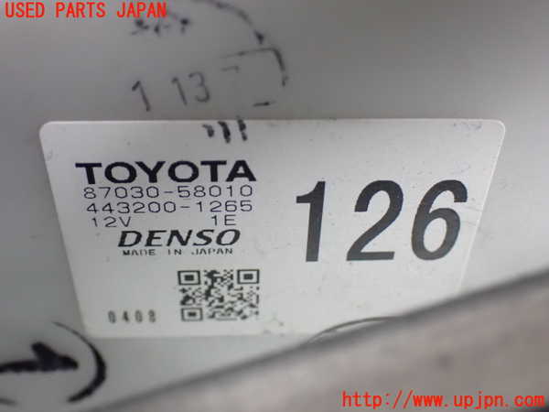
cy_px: 206
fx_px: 745
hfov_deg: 40.4
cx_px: 274
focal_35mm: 47
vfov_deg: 30.9
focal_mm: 8.4
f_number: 3.1
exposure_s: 1/25
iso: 1600
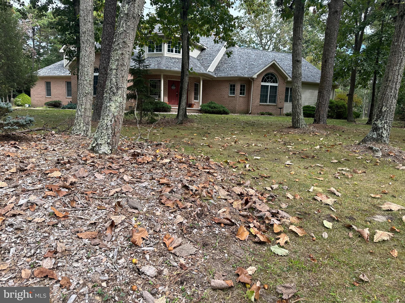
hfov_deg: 71.6
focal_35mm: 24
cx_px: 202
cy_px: 152
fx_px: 281
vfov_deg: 56.8
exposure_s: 1/704
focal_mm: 6.86
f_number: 1.78
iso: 80
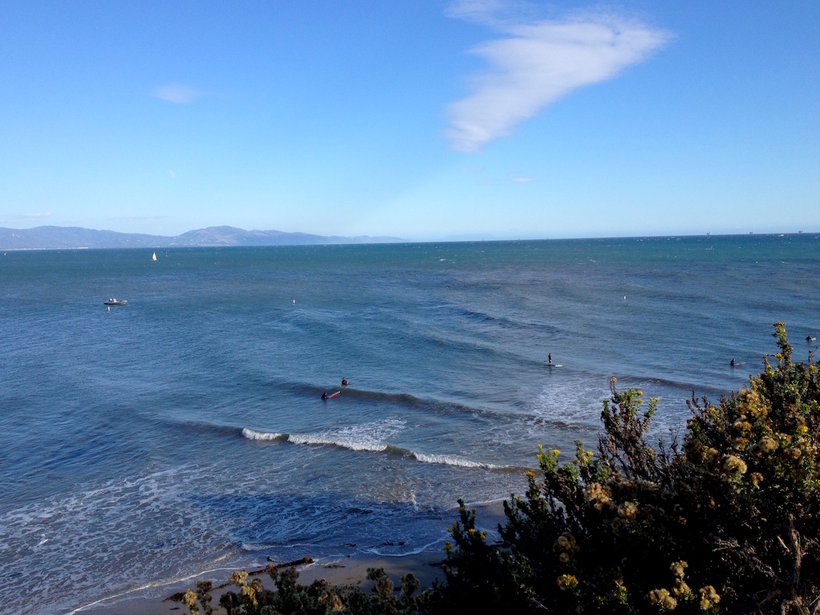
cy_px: 306
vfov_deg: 39.7
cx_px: 401
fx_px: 853
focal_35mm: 36
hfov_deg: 51.4
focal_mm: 4.28
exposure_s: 1/1346
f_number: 2.4
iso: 64
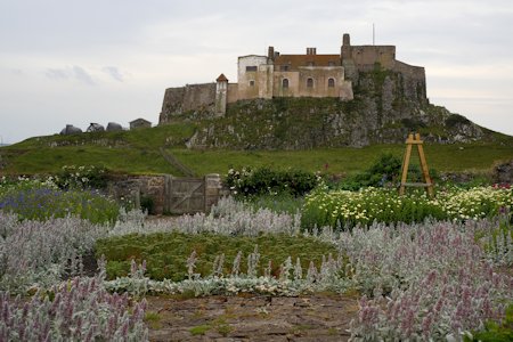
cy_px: 171
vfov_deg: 25.5
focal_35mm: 53
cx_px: 256
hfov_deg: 37.5
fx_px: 755
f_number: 6.4
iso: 200
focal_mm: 35
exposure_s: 1/350
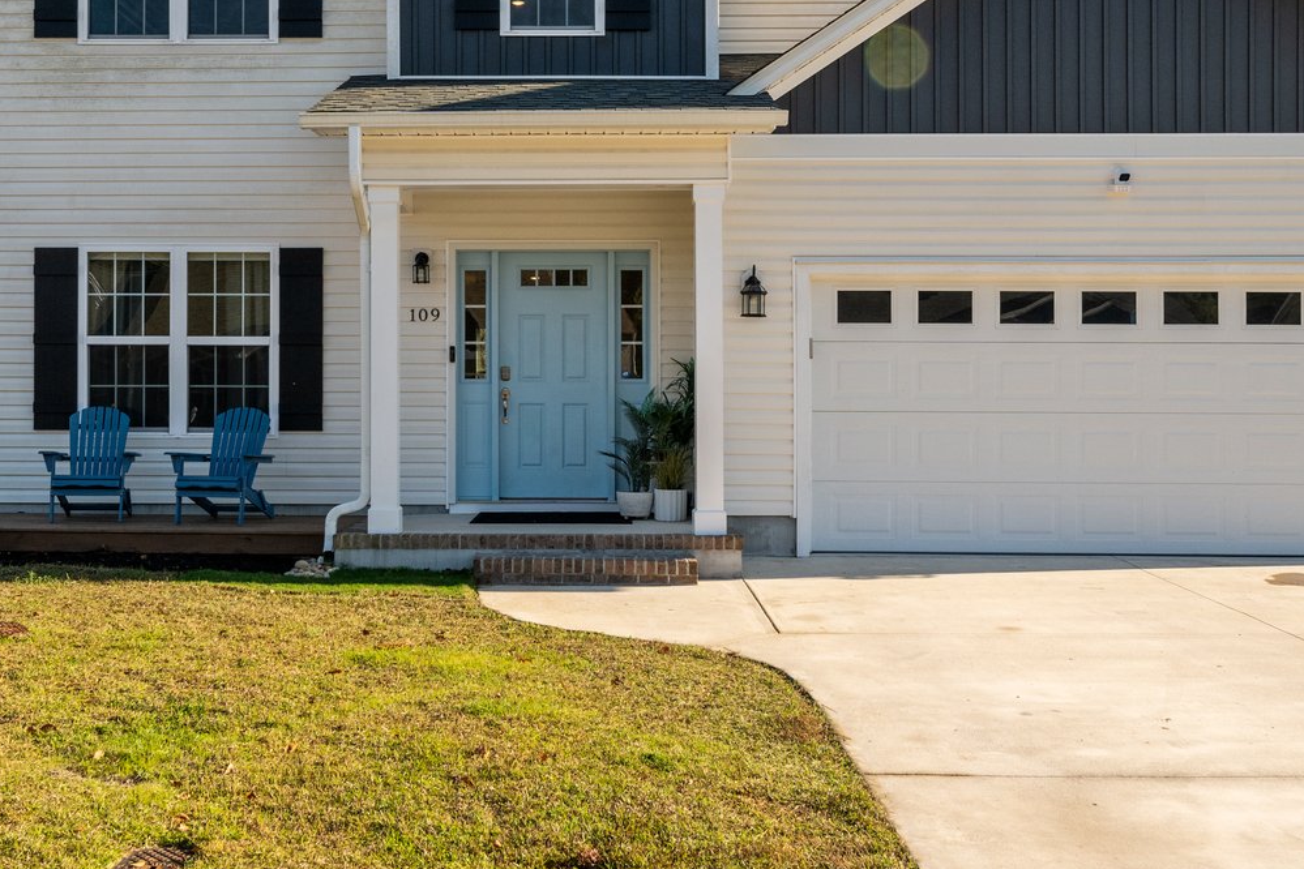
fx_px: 1485
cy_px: 114
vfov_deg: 31.4
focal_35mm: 41
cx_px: 564
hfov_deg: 47.3
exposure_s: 1/400
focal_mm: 20
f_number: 9
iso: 400
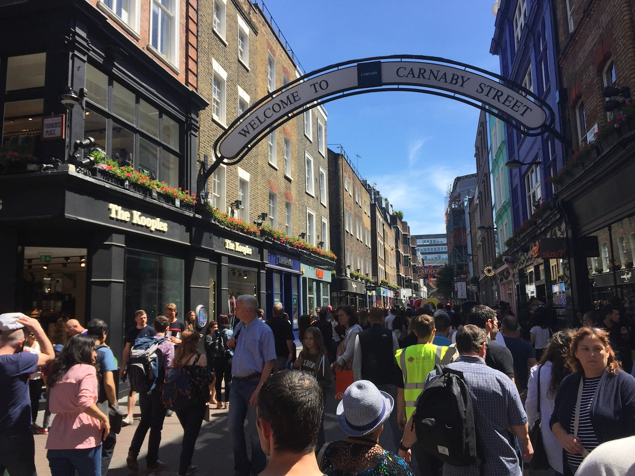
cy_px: 238
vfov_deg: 48.2
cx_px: 318
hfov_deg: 61.7
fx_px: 532
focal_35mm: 29
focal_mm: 4.15
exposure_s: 1/1721
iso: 32
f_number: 2.2
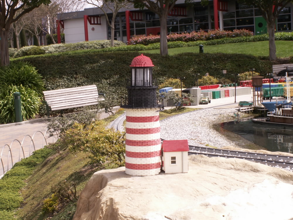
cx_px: 146
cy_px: 110
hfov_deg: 30.3
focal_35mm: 64
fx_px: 542
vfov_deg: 22.9
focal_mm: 10.68
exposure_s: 1/160
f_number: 7.1
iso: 50
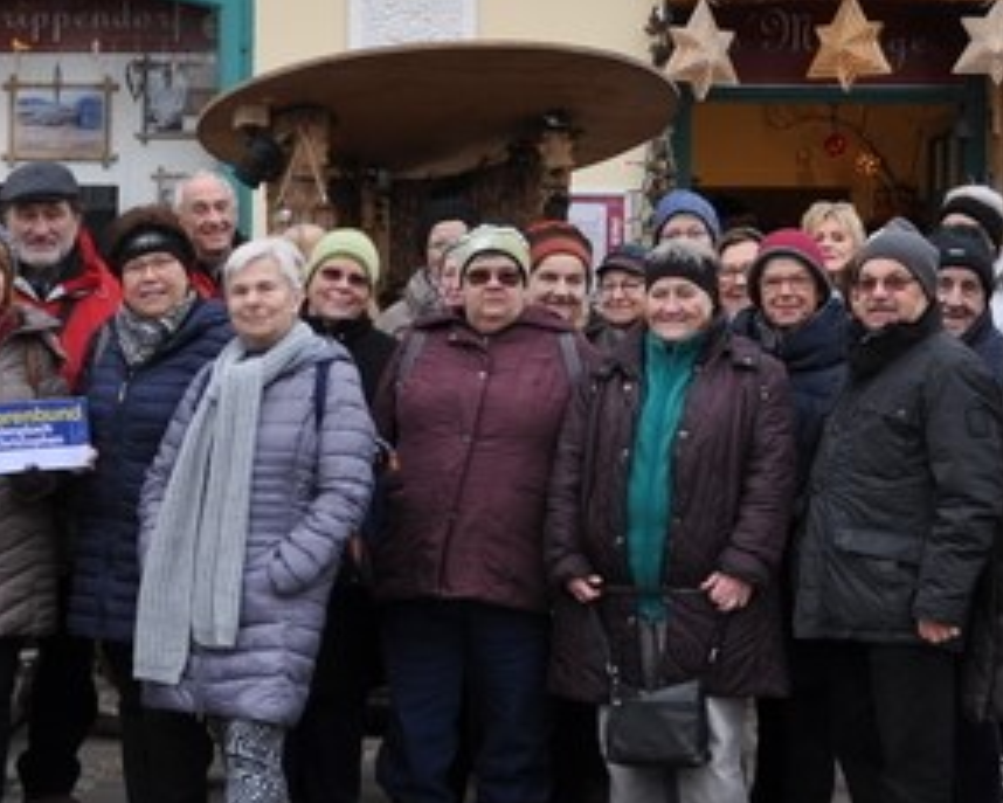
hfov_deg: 17.9
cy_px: 231
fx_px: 3138
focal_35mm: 106
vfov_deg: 14.5
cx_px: 123
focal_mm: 21
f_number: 5.6
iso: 200
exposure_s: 1/125
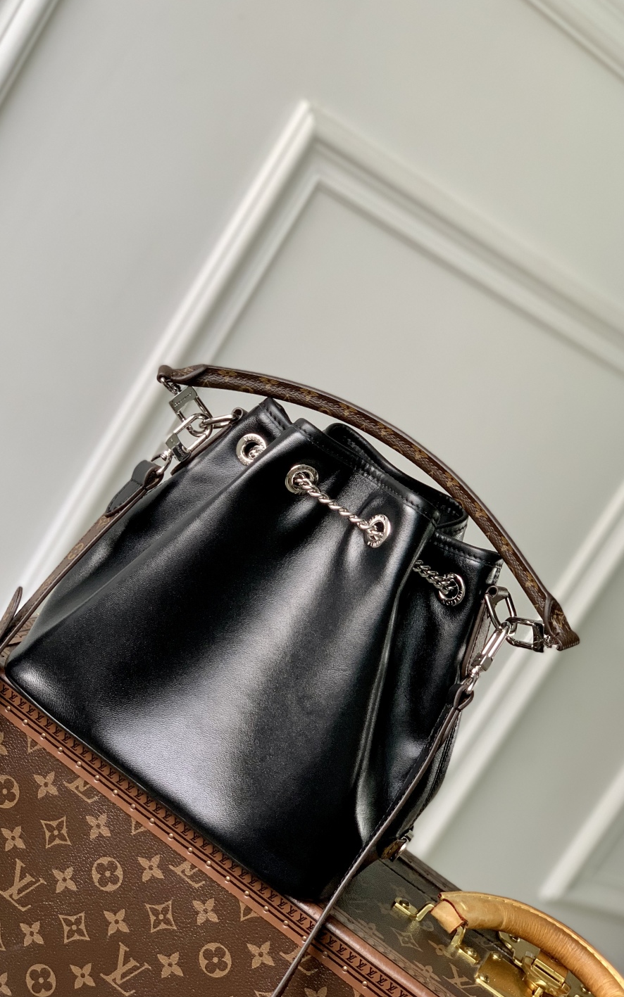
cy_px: 492
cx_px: 279
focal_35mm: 56
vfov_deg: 36.3
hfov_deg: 23.1
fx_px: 1523
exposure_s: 1/122
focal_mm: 6
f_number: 2.4
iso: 80
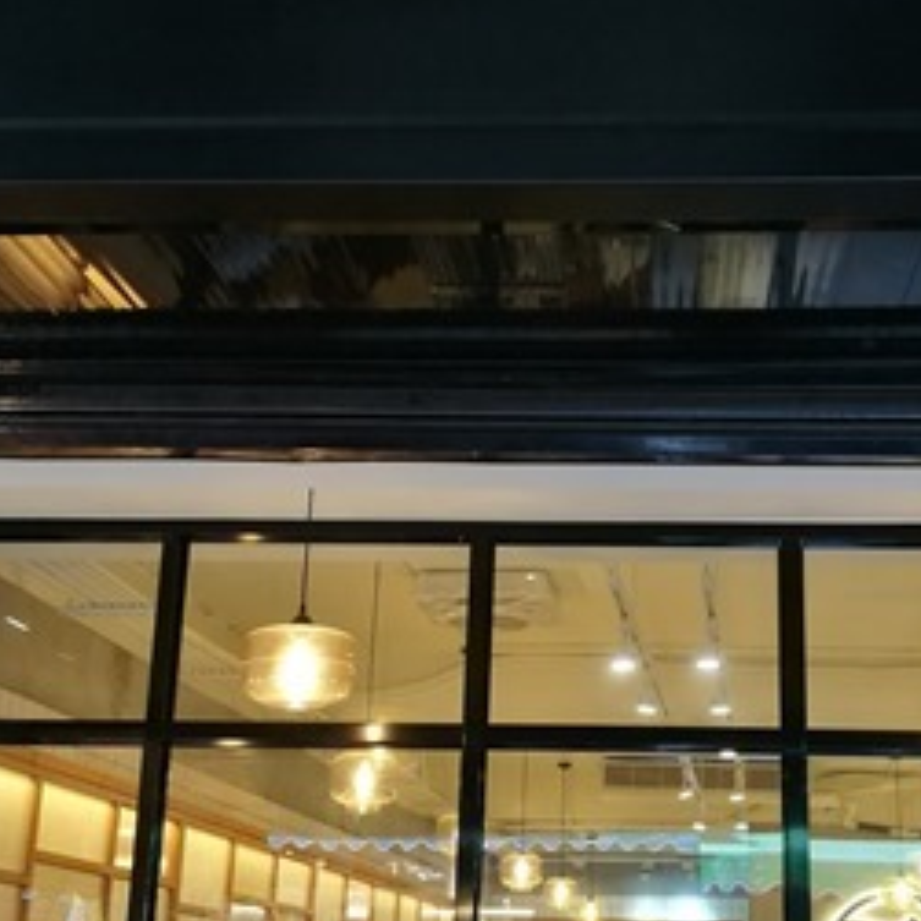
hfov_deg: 29.9
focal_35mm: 57
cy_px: 503
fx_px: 1716
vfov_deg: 30.0
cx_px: 594
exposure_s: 1/33.3
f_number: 2.2
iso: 200
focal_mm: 4.5
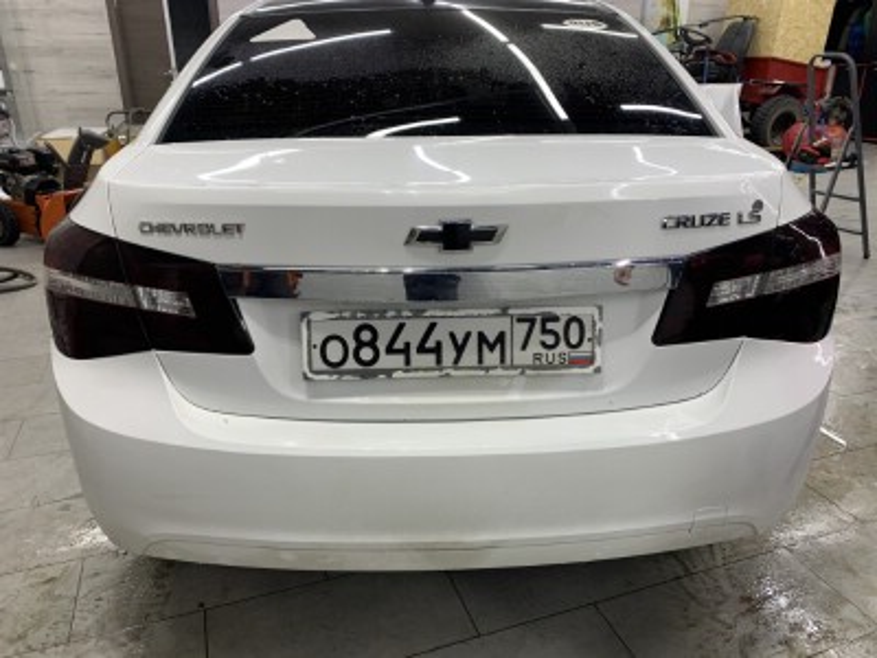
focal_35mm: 26
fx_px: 659
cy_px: 329
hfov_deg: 67.3
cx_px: 438
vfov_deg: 53.1
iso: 64
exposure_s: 1/100
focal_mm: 4.25
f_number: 1.8
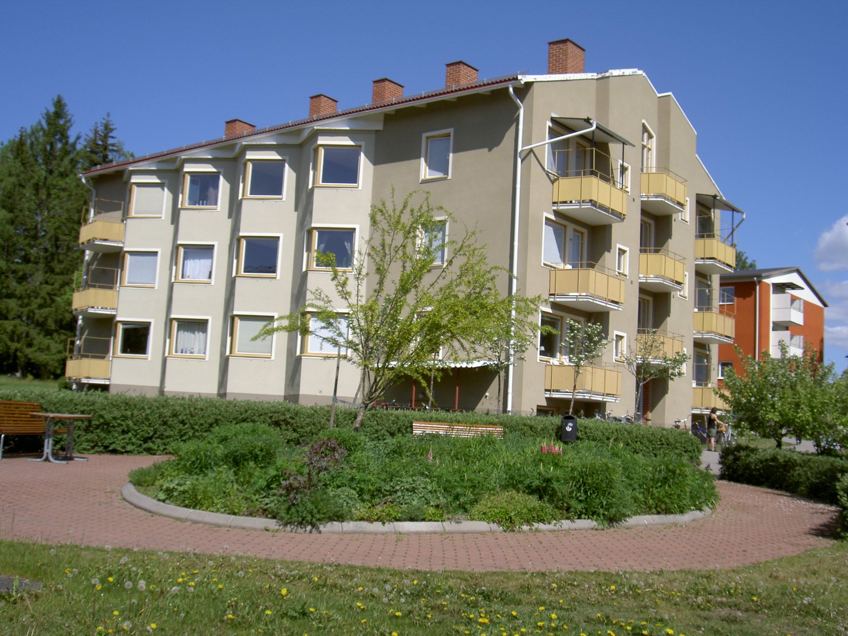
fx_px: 955
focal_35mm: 39
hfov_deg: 47.9
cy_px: 318
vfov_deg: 36.8
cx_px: 424
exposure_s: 1/640
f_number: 4.7
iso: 50
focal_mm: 8
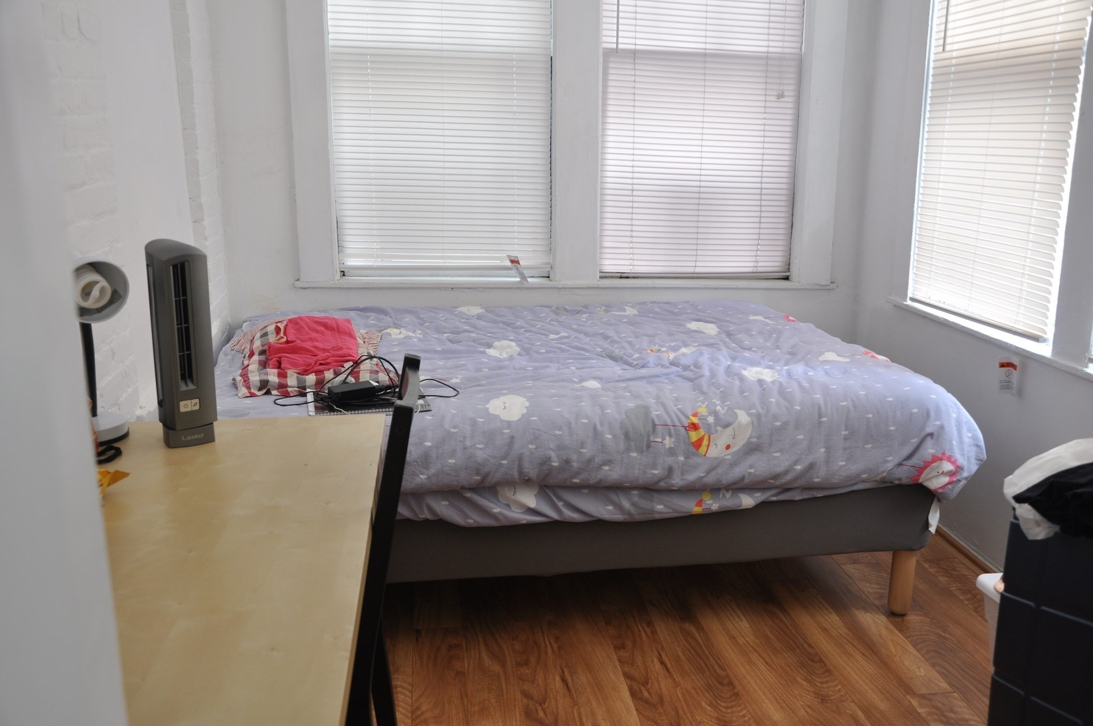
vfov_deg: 36.8
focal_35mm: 36
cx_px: 546
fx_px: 1092
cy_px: 363
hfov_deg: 53.2
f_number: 5.6
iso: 320
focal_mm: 24
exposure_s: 1/30
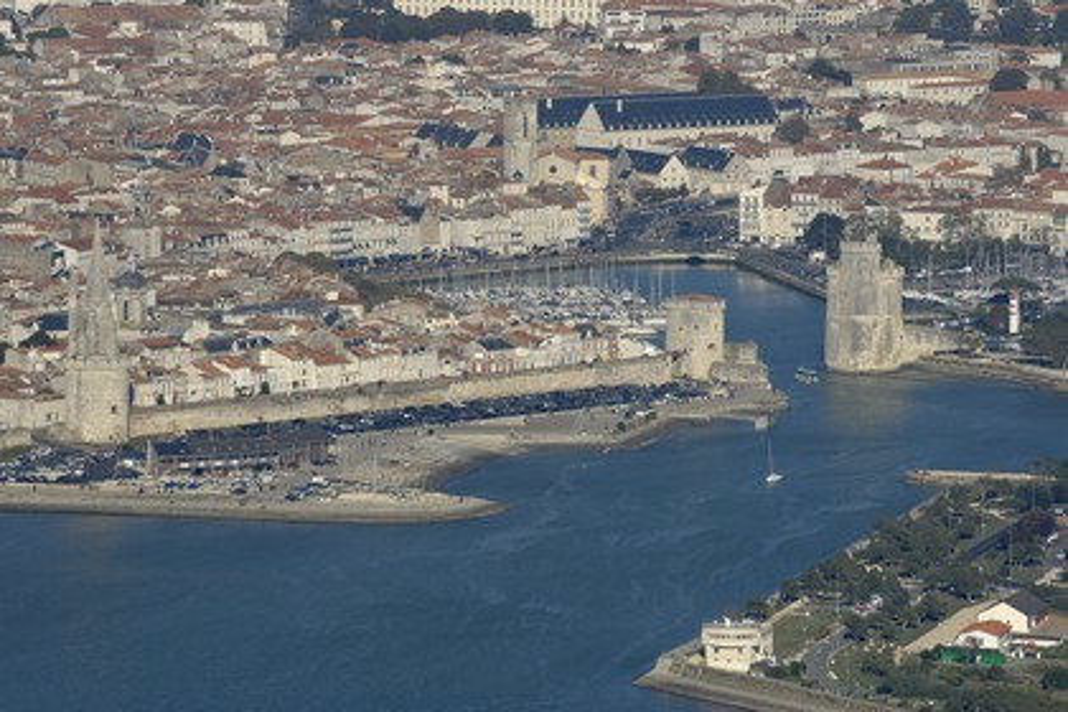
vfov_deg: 5.1
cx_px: 534
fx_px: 8009
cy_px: 356
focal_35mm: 270
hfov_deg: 7.6
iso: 100
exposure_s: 1/1000
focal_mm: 180
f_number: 5
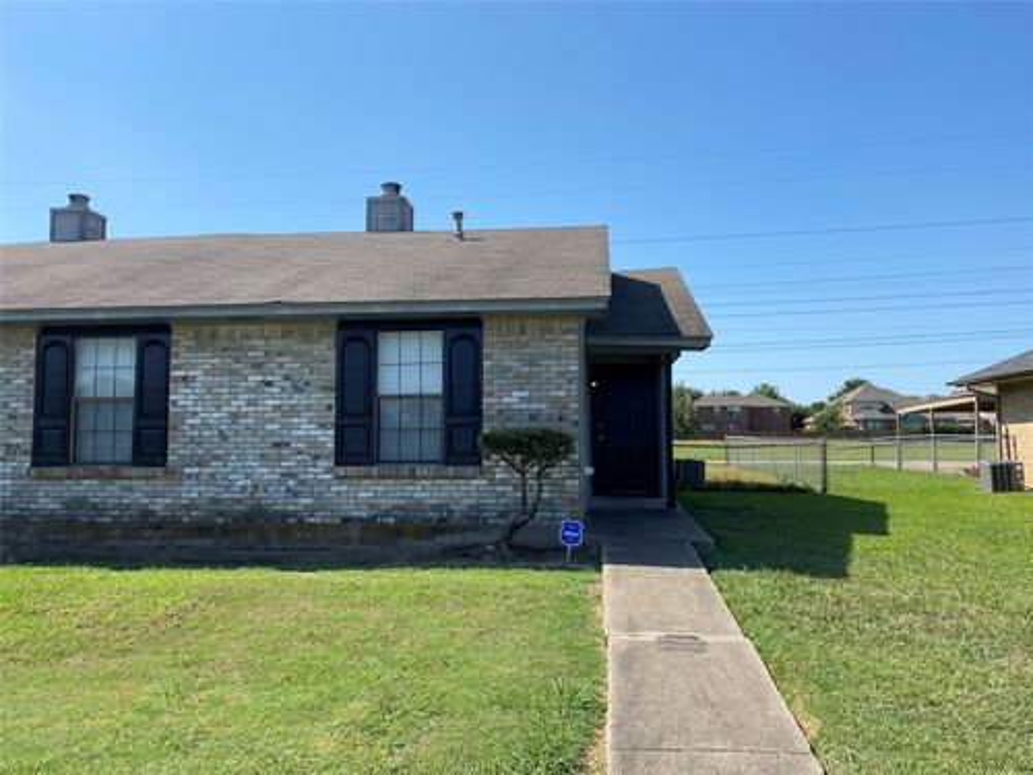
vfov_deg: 53.1
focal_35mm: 26
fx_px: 776
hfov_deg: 67.3
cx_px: 516
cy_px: 388
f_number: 1.8
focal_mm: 4.25
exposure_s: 1/2625
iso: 32
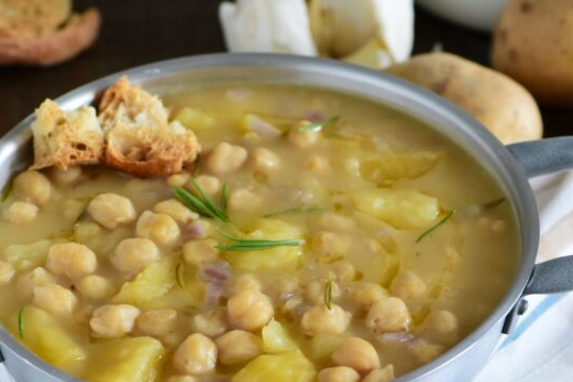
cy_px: 249
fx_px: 3354
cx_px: 251
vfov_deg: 6.5
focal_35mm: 211
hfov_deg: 9.8
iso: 500
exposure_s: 1/60
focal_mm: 105
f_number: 5.6
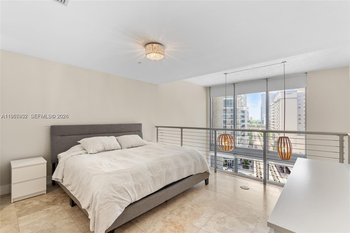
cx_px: 175
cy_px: 116
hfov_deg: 96.7
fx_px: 156
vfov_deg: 73.7
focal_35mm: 16
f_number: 9
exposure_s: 1/2
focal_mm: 16
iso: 250
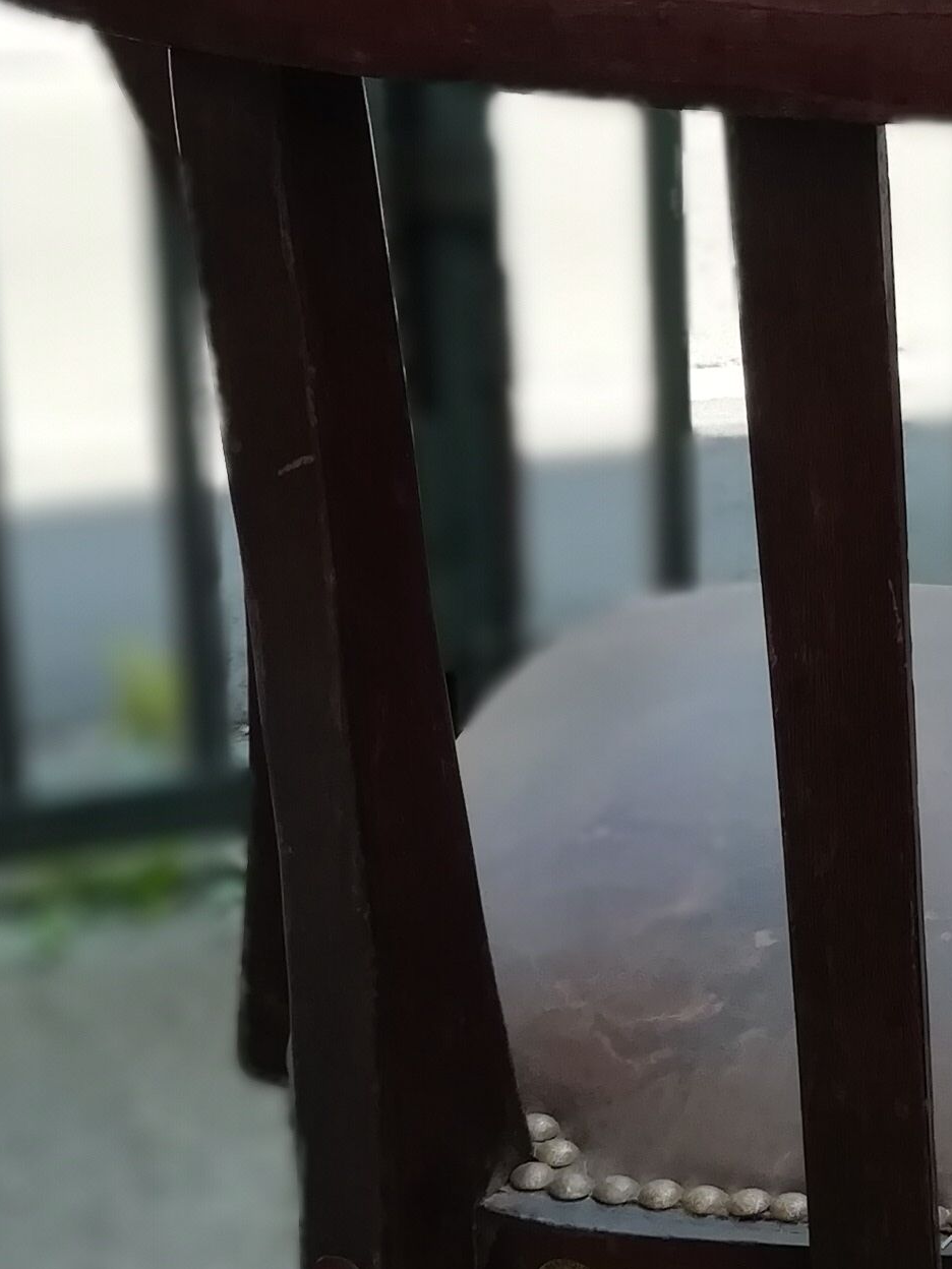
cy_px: 470
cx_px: 1047
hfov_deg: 20.6
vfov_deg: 28.4
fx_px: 2493
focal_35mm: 68
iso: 50
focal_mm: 3.46
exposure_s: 1/210
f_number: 4
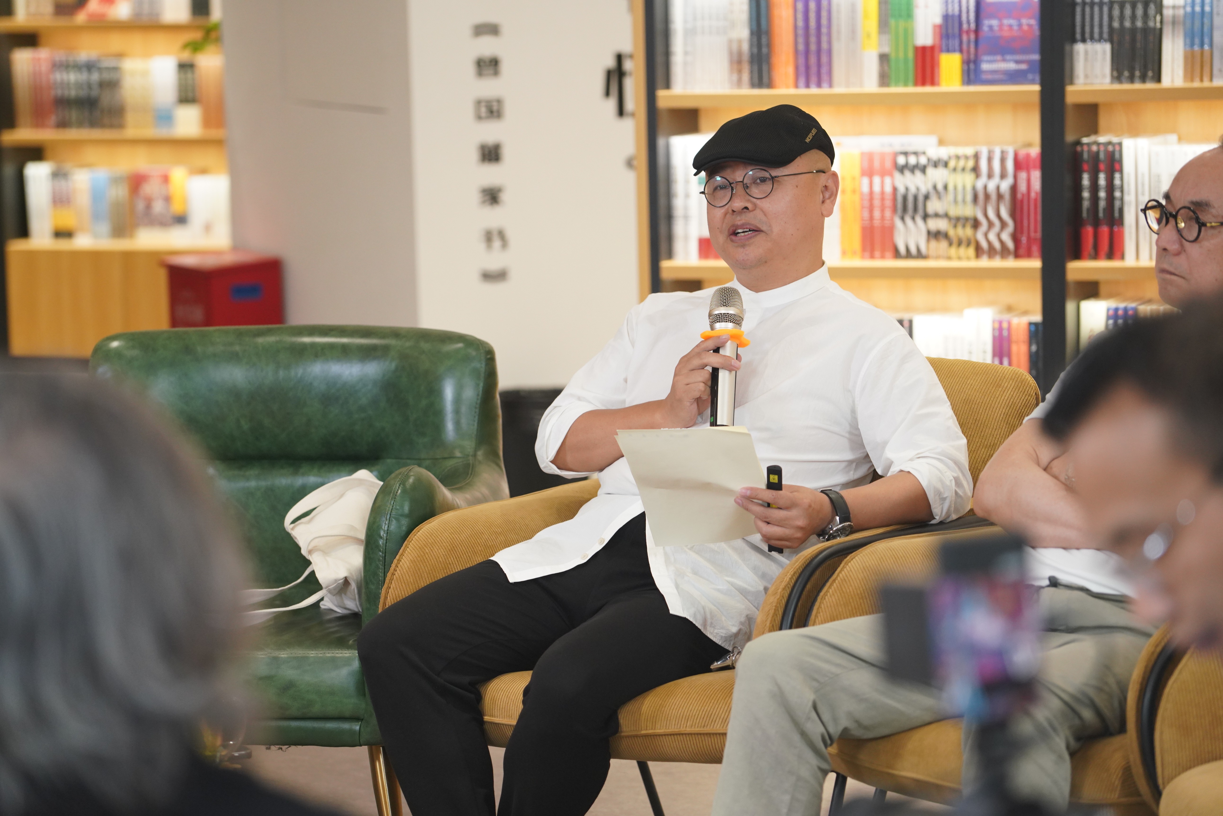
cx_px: 612
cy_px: 408
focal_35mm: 144
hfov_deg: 14.2
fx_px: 4893
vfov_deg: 9.5
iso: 2000
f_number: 4
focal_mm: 144
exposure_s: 1/160
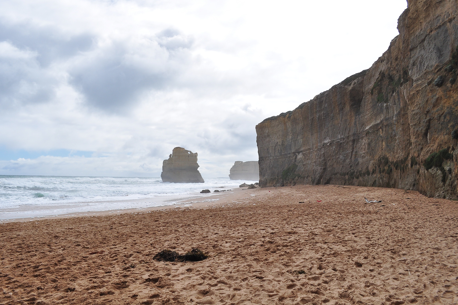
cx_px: 220
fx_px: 369
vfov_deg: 44.9
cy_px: 145
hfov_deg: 63.6
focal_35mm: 29
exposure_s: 1/3200
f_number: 7.1
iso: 400
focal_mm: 18
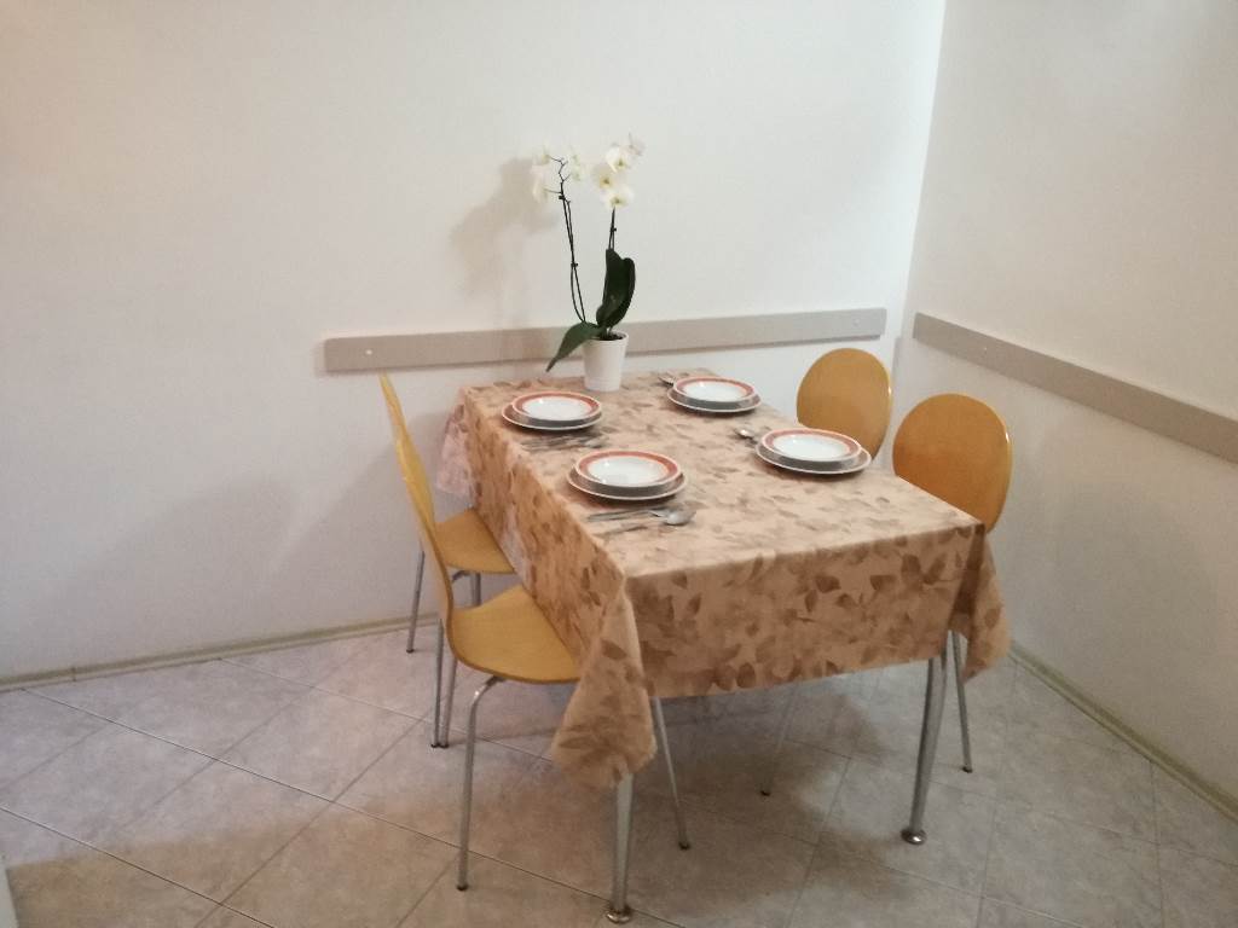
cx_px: 619
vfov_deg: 51.4
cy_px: 464
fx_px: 966
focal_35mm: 27
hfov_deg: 65.3
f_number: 2
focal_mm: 3.79
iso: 500
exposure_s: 1/25
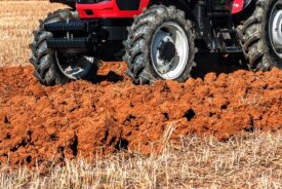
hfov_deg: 12.4
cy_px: -20
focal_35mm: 164
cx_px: 246
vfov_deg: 8.3
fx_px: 1286
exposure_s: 1/320
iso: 200
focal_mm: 70
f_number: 8
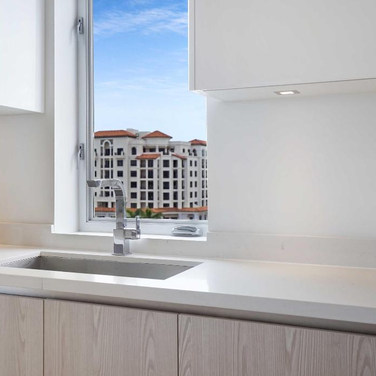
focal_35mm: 44
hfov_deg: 38.1
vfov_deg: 38.3
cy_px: 186
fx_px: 541
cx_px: 137
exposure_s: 1/200
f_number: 4.5
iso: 250
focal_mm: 31
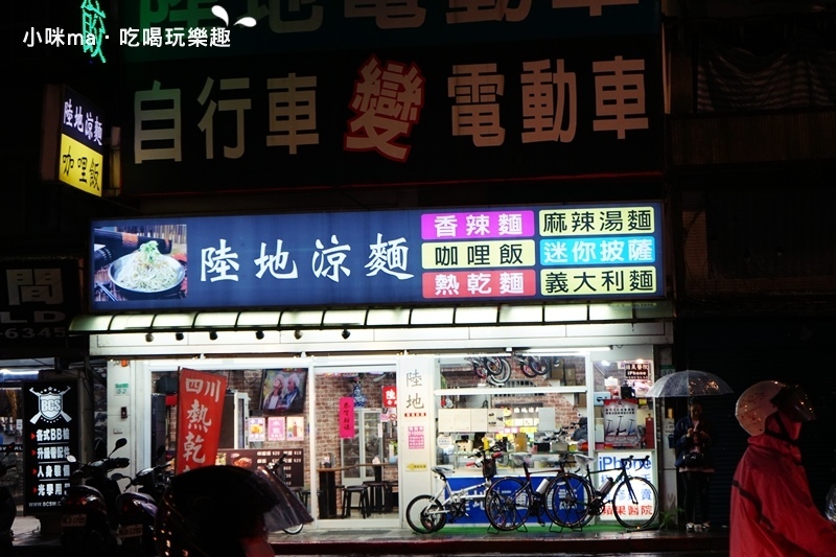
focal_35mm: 63
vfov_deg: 21.6
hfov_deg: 31.9
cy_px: 278
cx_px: 418
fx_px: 1463
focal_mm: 63
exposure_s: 1/80
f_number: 5.6
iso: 1000
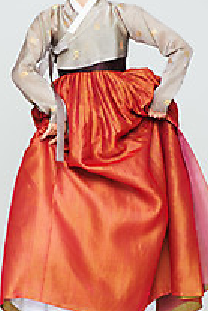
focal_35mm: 165
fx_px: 1428
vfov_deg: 12.4
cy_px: 123
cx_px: 97
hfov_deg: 8.3
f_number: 11
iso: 100
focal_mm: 86
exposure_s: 1/125
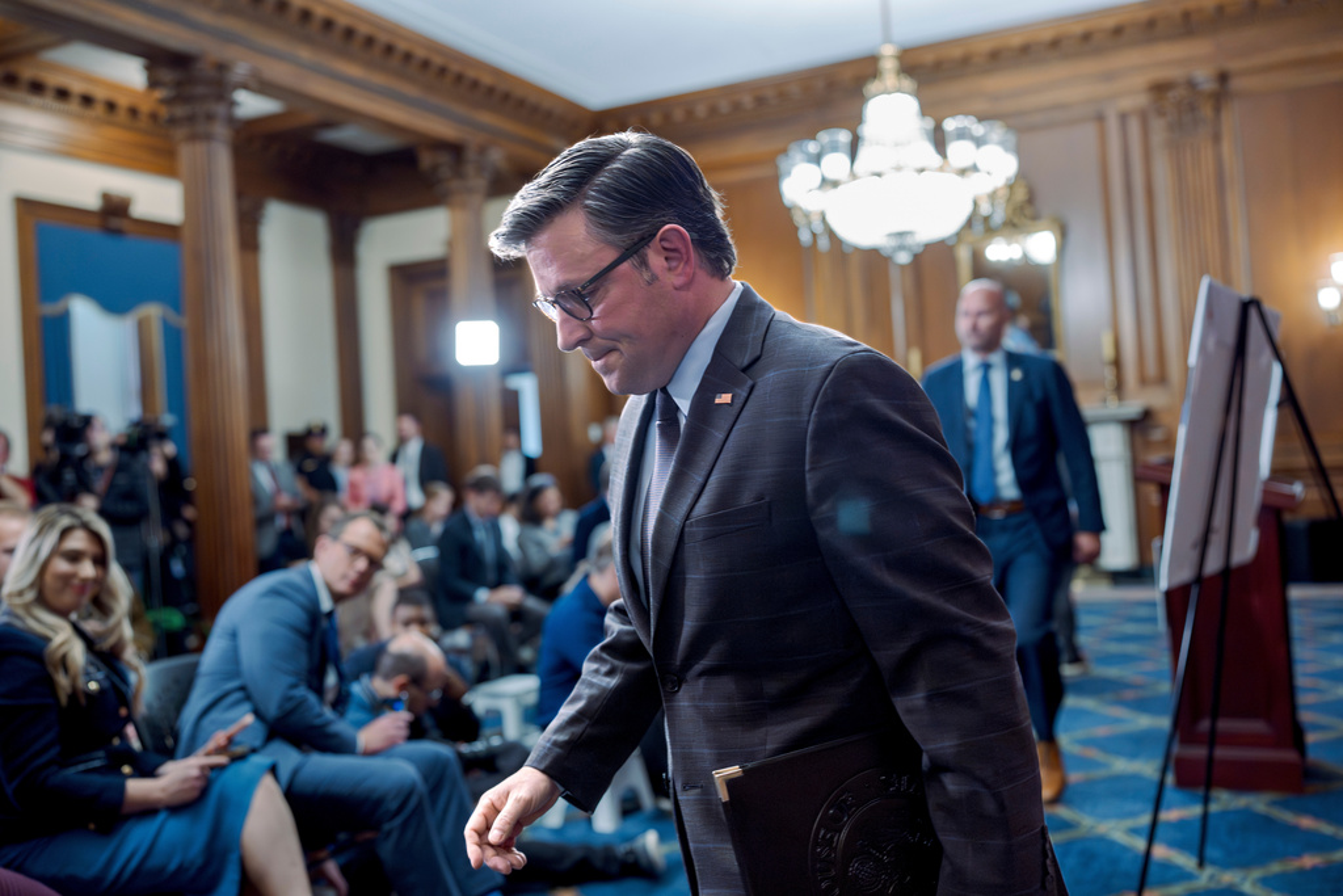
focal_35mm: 35
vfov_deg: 37.9
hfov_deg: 54.4
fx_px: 1306
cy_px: 448
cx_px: 672
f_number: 2.2
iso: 2500
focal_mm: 35
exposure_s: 1/500
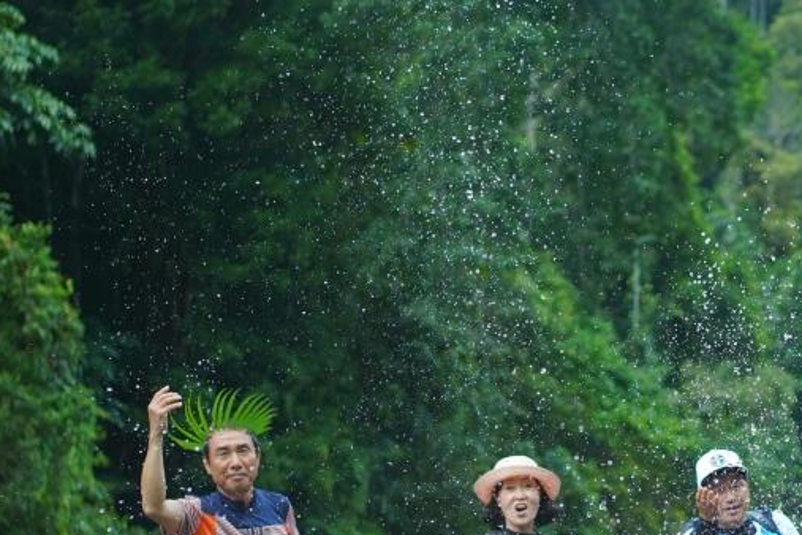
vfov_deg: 12.3
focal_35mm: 111
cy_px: 389
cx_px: 780
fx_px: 2473
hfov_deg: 18.0
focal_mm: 55
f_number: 2.5
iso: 640
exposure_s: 1/1600
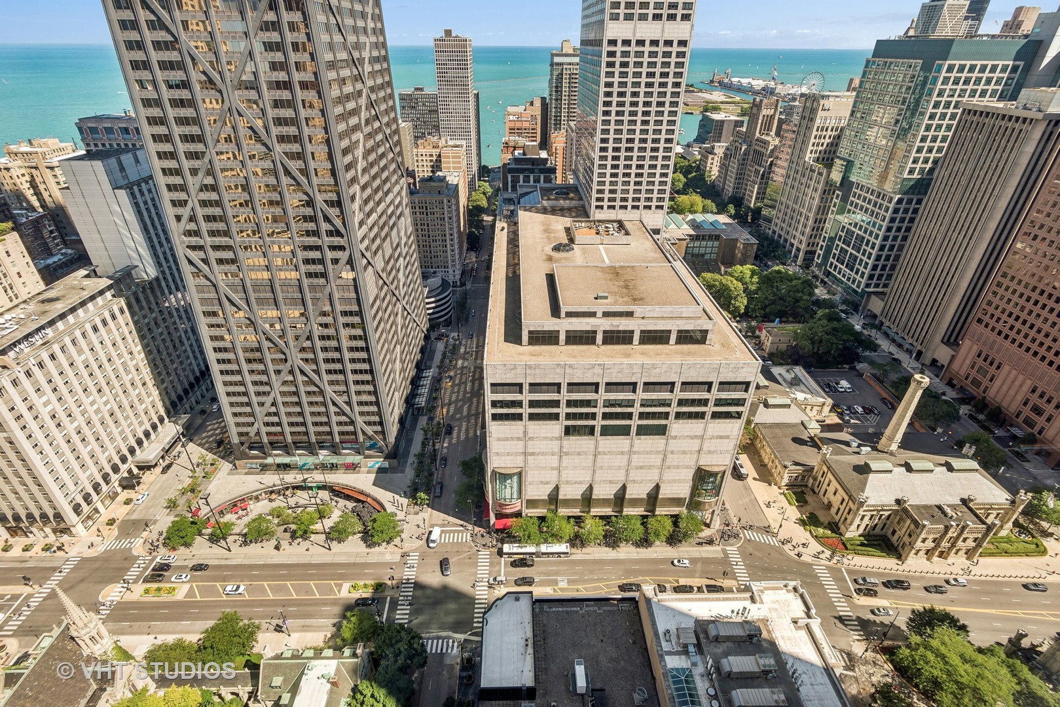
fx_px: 501
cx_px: 530
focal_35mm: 17
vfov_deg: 70.5
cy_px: 354
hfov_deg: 93.3
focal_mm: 17
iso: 200
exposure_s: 1/160
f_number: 8
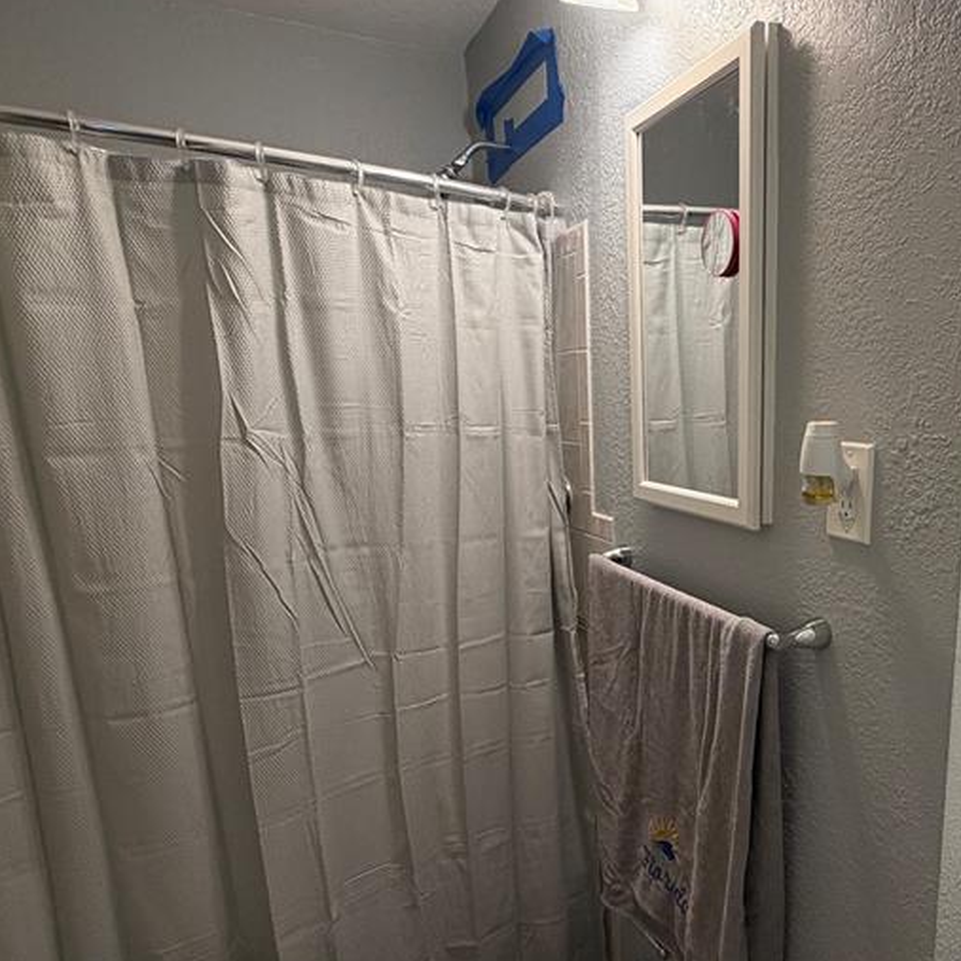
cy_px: 557
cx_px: 679
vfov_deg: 62.6
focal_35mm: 25
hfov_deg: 60.6
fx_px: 785
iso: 200
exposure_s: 1/60
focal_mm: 2.22
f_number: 2.2
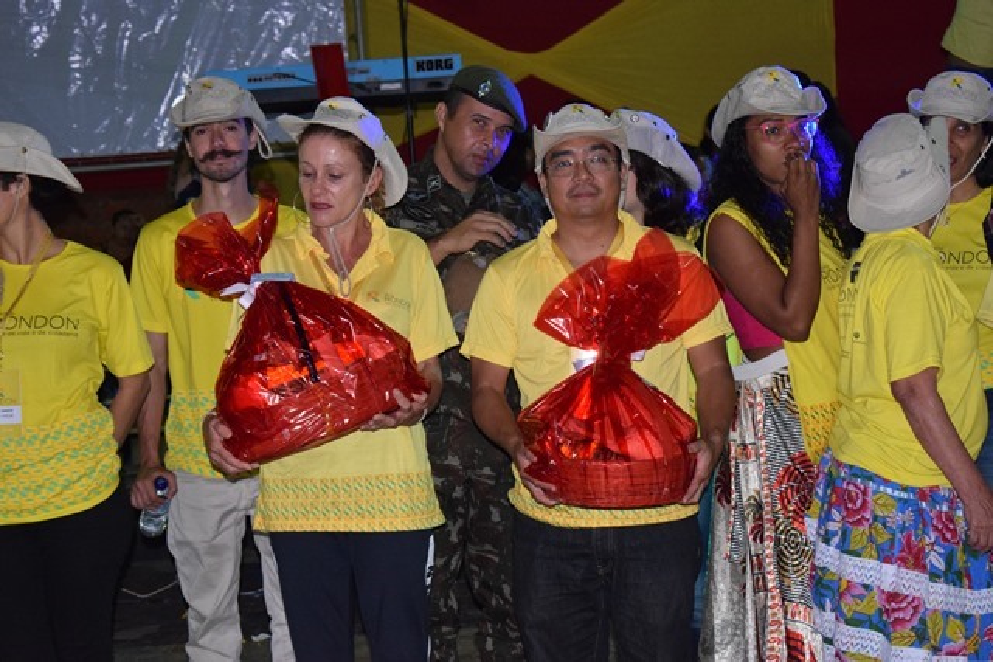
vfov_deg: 16.6
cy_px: 331
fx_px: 2276
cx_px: 496
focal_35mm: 82
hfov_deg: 24.6
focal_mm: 55
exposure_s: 1/60
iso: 3200
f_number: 5.6
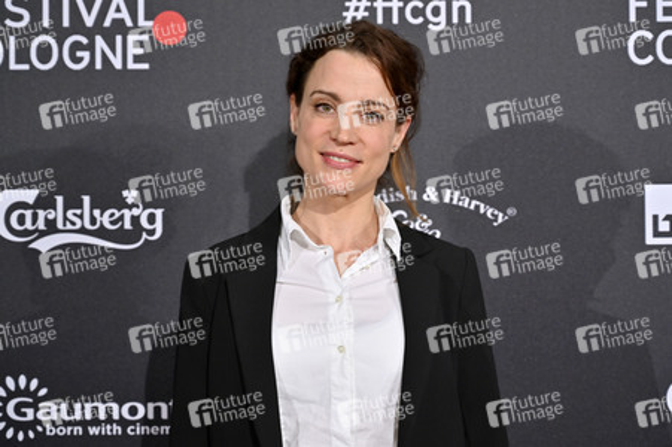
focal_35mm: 70
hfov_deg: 28.9
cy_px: 224
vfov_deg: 19.4
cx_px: 336
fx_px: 1306
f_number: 4
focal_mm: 70
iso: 1000
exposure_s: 1/200
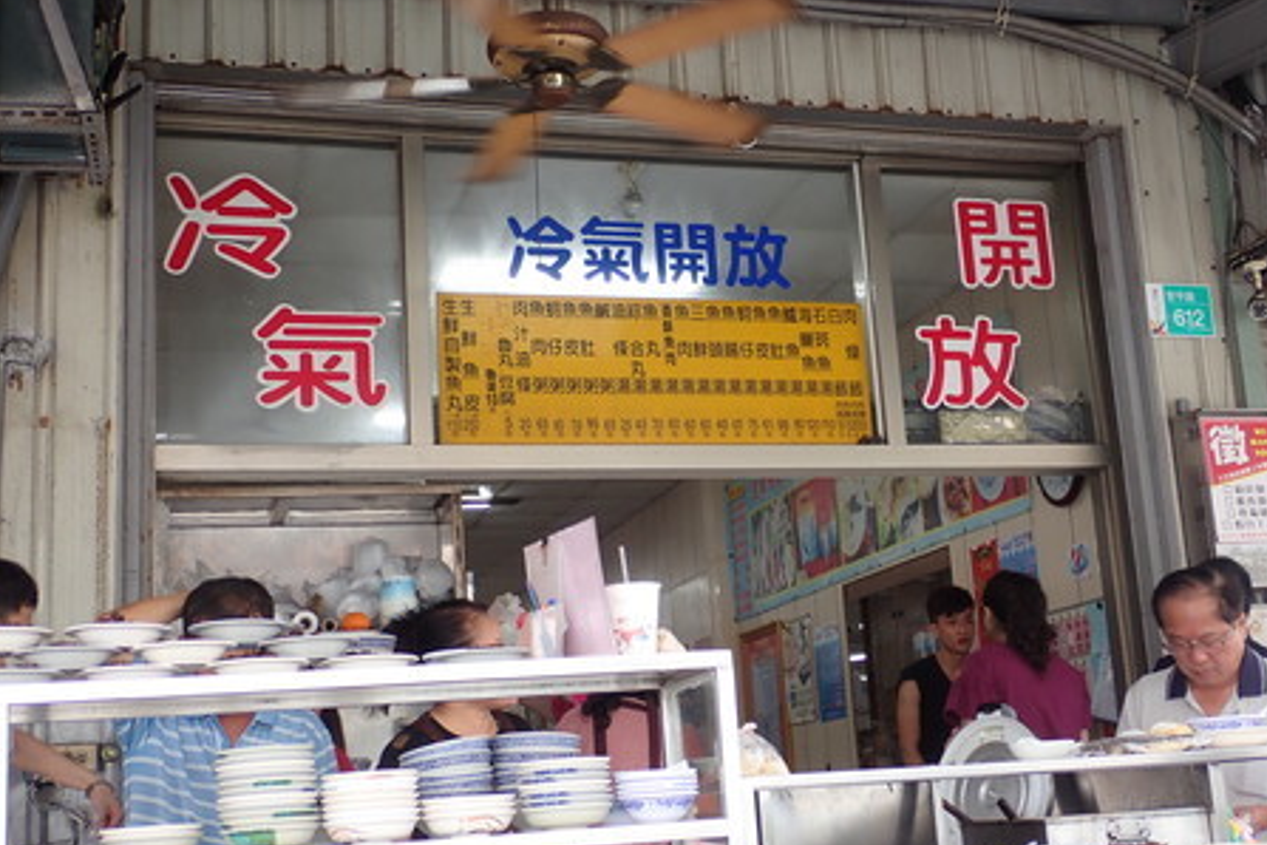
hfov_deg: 43.6
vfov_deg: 29.9
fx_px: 1584
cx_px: 635
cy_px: 457
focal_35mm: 45
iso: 200
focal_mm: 7.86
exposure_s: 1/80
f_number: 2.9
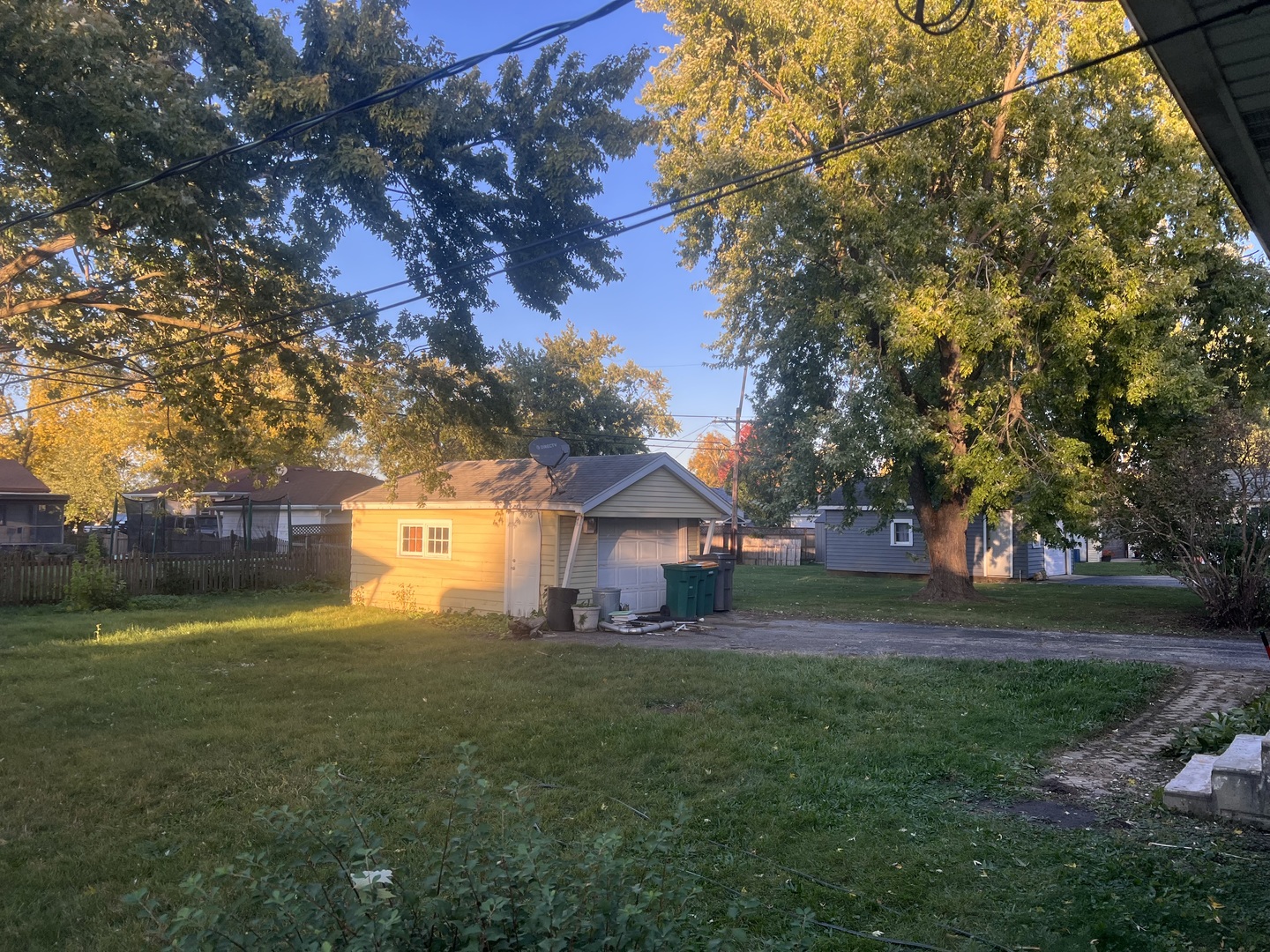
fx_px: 954
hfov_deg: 67.3
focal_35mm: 26
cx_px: 635
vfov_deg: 53.1
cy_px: 476
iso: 50
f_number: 1.5
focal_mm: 5.7
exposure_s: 1/604
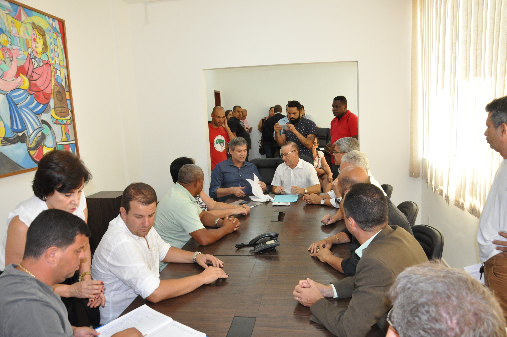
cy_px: 168
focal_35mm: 27
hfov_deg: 67.4
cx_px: 254
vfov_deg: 47.8
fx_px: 380
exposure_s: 1/200
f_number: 7.1
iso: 1250
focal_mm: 18
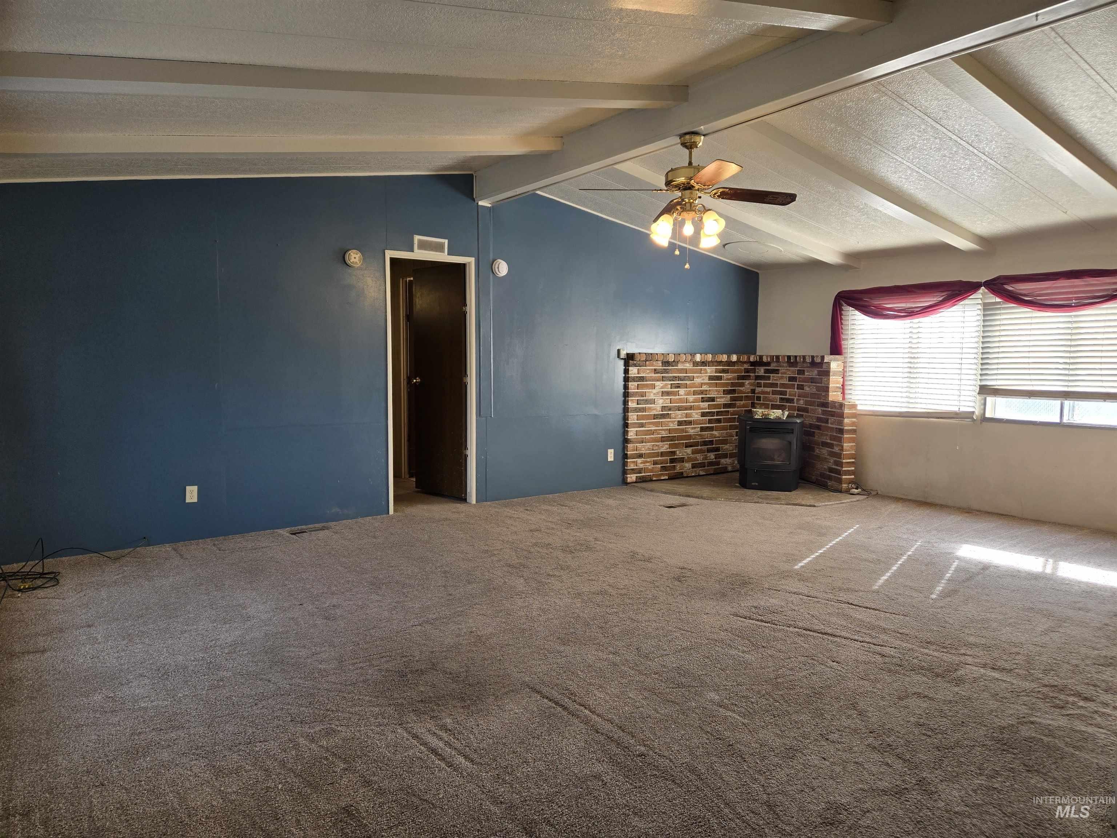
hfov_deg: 73.9
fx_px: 742
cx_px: 558
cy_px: 419
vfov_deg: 58.9
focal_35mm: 23
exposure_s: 1/120
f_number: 1.8
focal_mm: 5.4
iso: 64
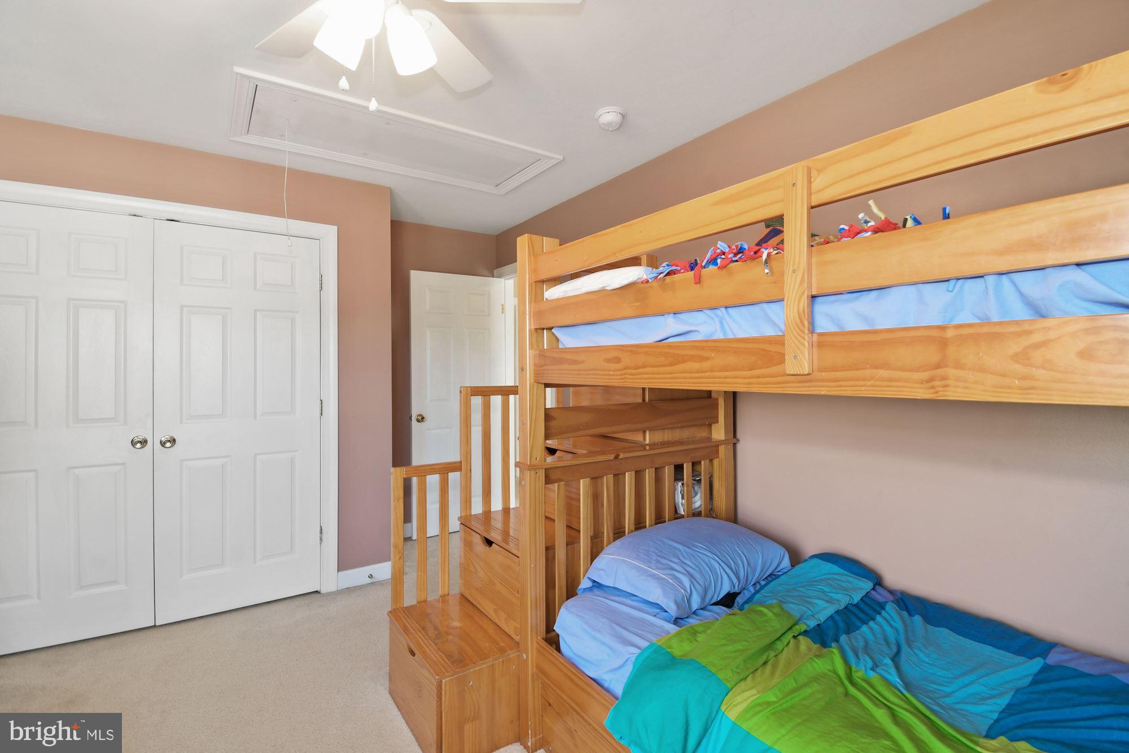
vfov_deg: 77.3
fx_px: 470
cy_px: 376
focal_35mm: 15
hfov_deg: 100.4
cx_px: 564
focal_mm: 10
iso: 200
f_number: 8
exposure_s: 1/3
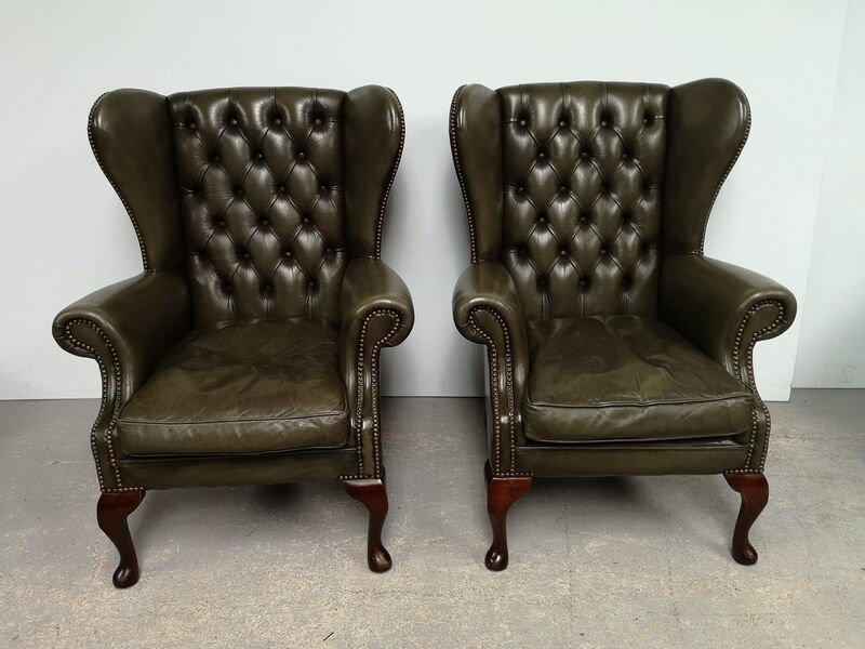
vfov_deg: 51.4
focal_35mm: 27
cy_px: 324
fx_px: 675
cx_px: 432
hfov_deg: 65.3
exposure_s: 1/30
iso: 250
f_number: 1.8
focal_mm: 5.58
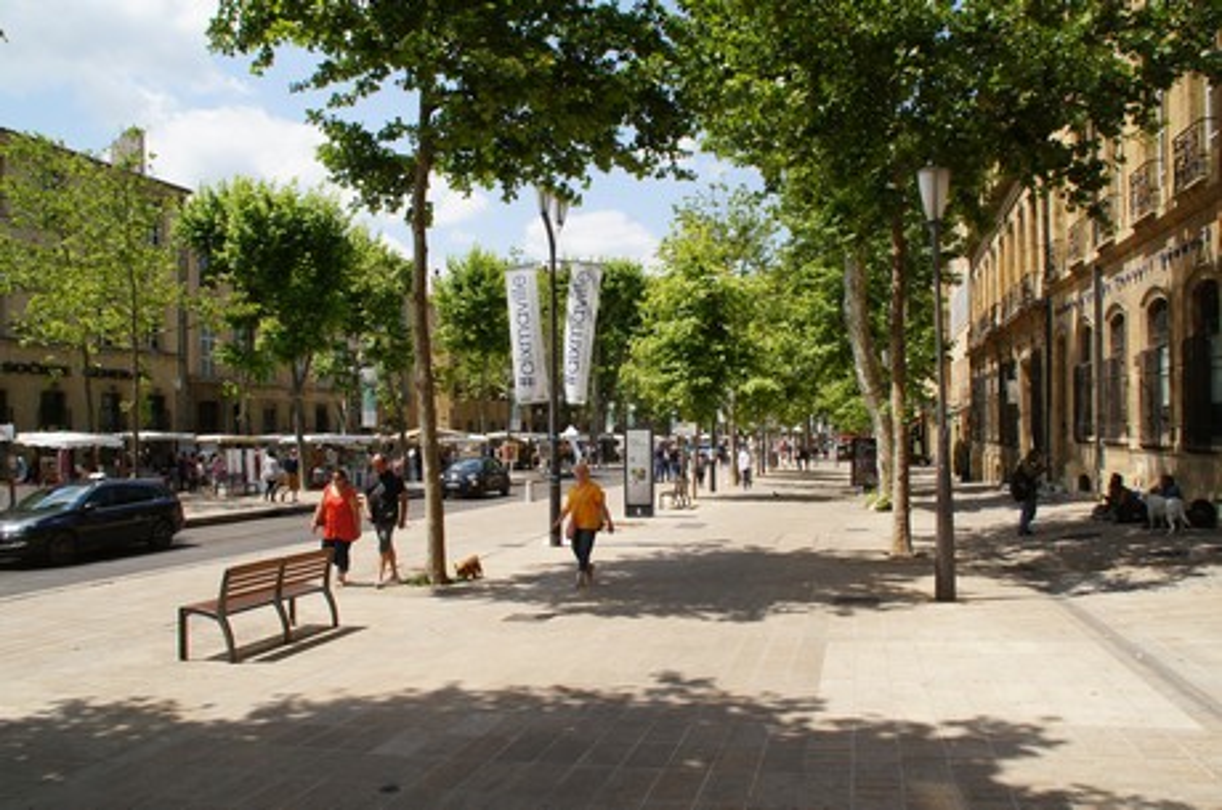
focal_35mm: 27
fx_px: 915
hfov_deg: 67.5
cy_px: 405
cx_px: 611
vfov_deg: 47.8
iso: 100
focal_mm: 18
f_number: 11
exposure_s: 1/100
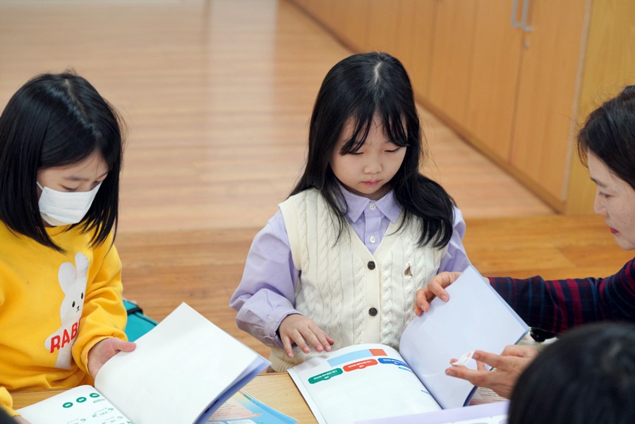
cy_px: 212
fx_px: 1235
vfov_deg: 19.5
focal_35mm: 70
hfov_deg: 28.8
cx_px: 318
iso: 1600
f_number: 4
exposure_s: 1/160
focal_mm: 70
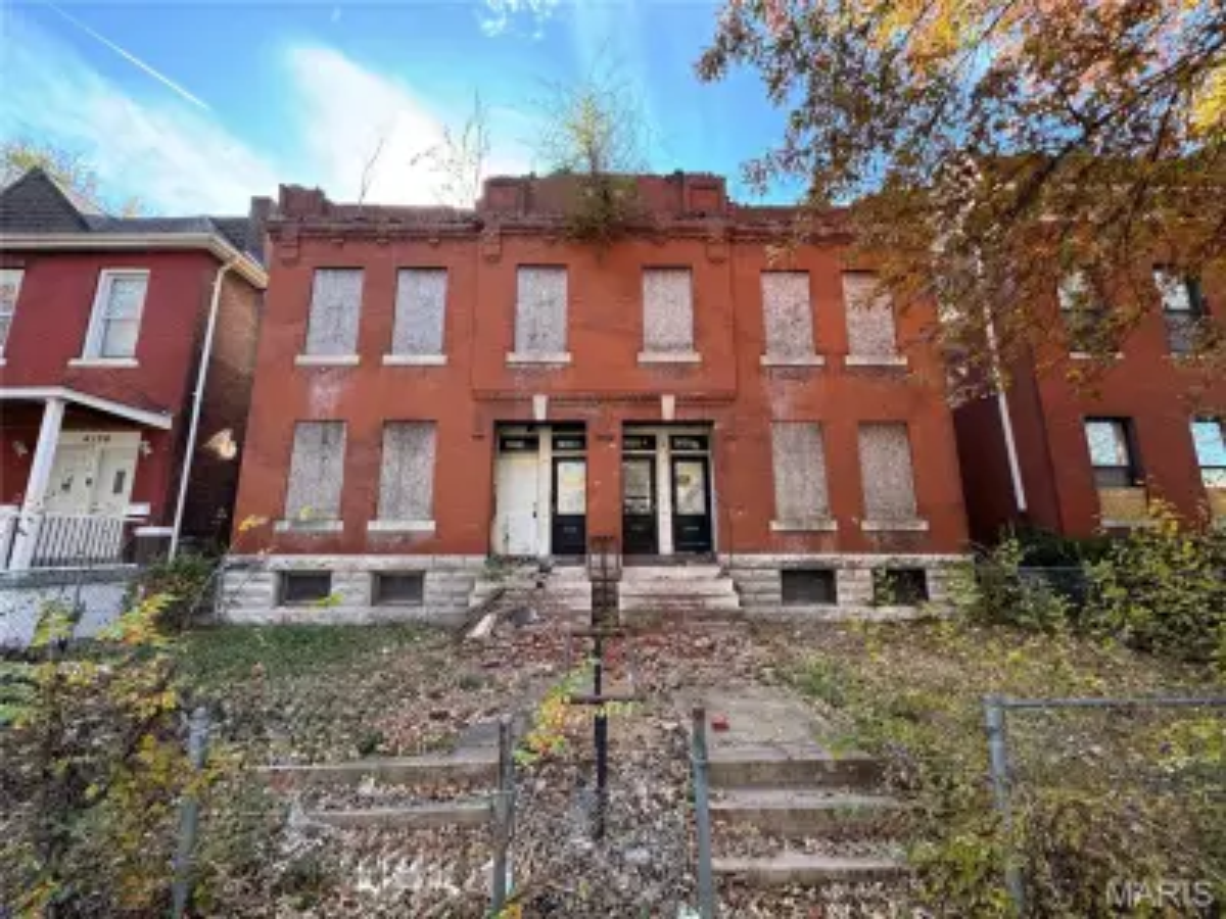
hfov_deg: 102.1
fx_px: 496
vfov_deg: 85.7
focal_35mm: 14
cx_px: 613
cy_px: 460
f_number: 2.2
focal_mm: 2.22
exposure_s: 1/99
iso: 50
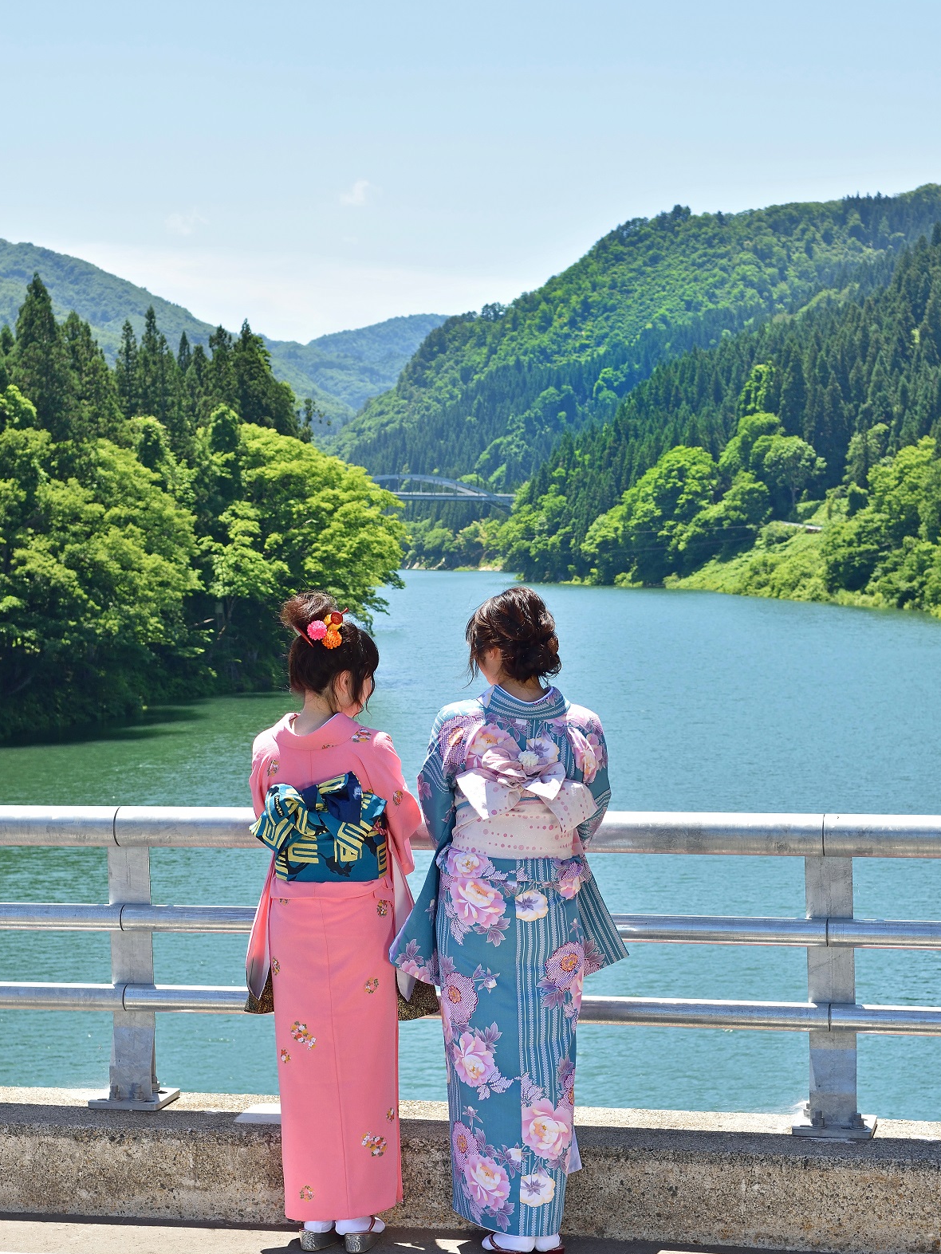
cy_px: 670
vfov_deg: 29.4
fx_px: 2392
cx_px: 473
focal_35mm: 66
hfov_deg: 22.3
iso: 200
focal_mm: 40
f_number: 7.1
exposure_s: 1/400
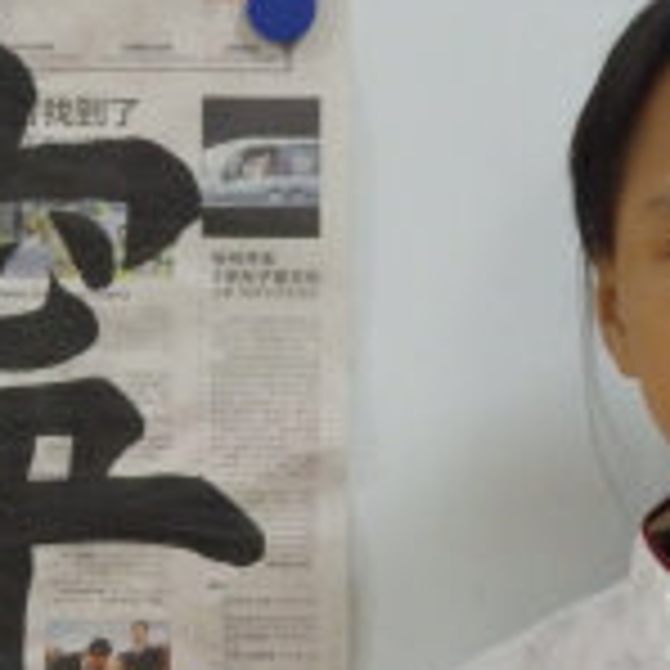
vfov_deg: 9.1
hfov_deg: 9.1
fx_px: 4204
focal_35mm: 192
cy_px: 443
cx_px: 400
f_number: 4.4
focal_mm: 11.9
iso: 800
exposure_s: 1/20
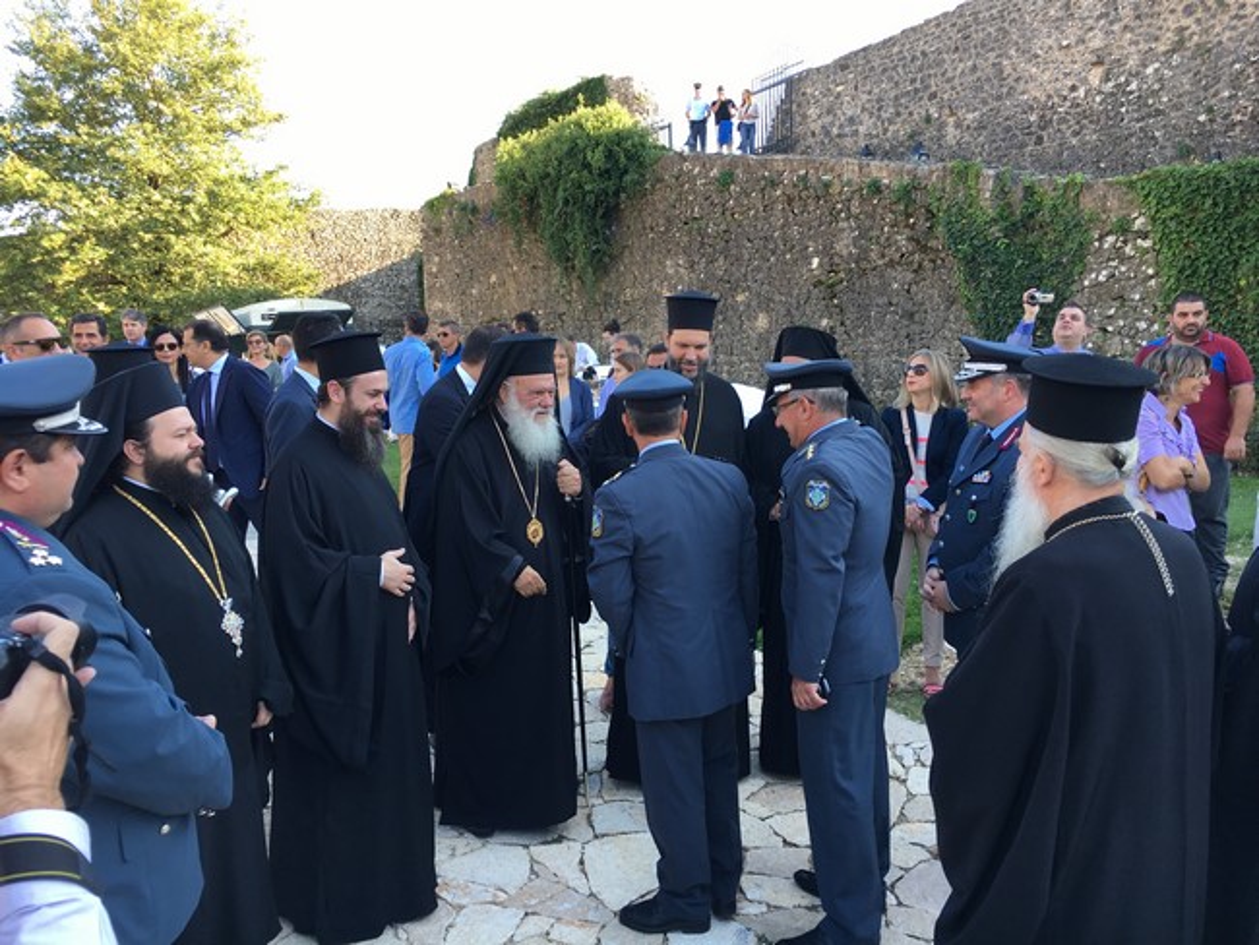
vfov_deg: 48.3
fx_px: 1055
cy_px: 472
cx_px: 630
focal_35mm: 29
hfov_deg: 61.6
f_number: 2.2
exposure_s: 1/117
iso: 25
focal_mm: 4.15
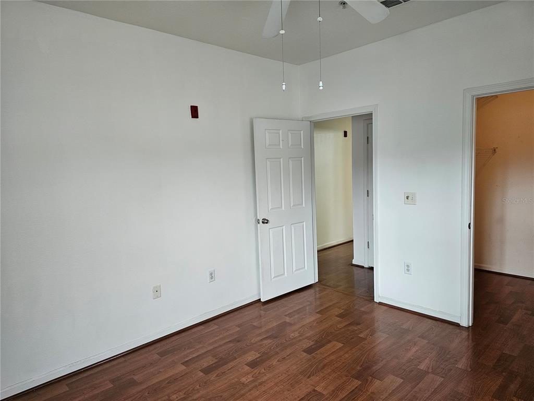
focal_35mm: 23
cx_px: 267
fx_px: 355
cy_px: 200
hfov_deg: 73.9
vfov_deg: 58.9
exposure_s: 1/120
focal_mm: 6.3
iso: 320
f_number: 1.7
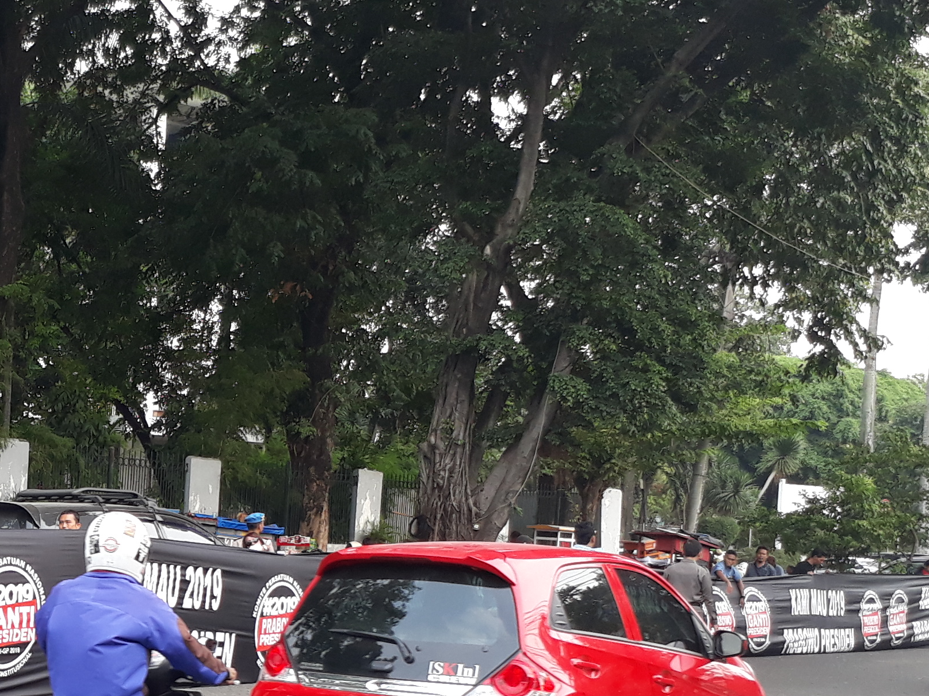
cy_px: 573
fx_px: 1852
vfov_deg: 21.0
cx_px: -44
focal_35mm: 69
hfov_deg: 26.4
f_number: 1.9
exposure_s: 1/161
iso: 40
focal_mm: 3.6
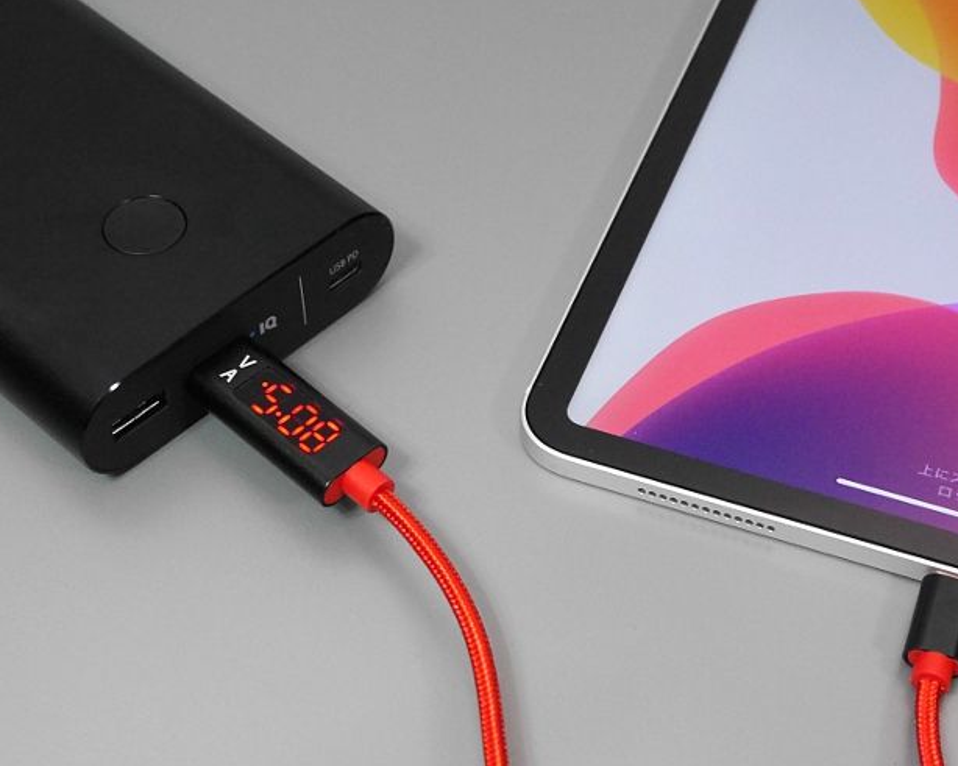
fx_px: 1588
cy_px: 462
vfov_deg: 27.1
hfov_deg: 33.5
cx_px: 574
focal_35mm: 56
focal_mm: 22
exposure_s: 1/60
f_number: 4.6
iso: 1600
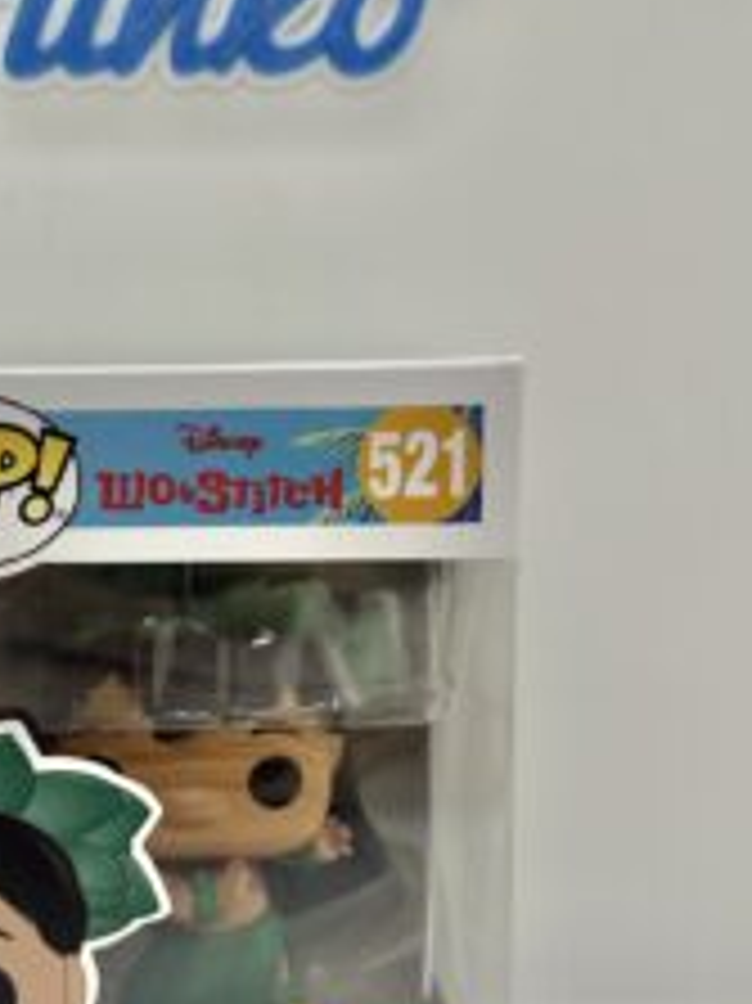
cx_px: 171
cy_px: 576
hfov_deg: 32.8
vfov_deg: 43.8
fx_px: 1247
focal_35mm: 43
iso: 80
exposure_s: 1/256
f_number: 1.78
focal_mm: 6.86
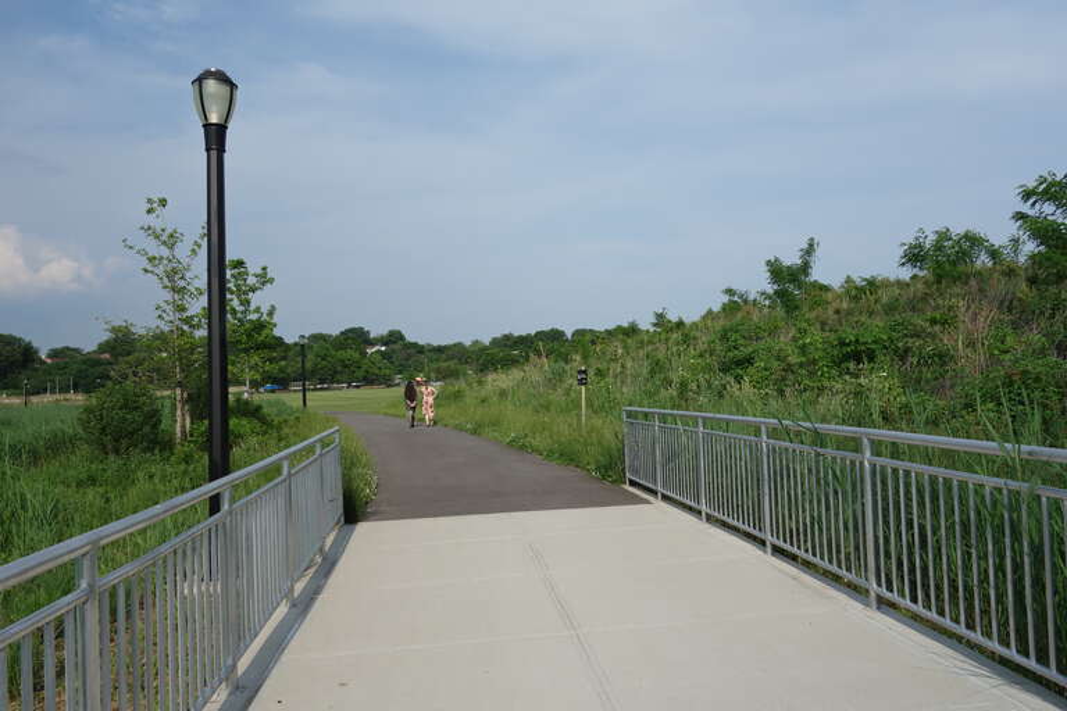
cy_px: 356
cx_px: 534
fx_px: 830
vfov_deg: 46.4
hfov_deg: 65.5
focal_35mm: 28
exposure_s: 1/800
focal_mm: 10.4
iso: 125
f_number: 5.6
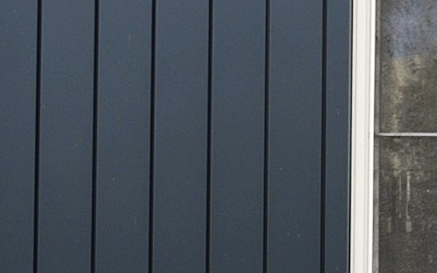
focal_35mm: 129
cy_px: 380
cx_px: 669
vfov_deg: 9.9
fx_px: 1536
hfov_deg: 14.9
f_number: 9
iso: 400
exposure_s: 1/100
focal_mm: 24
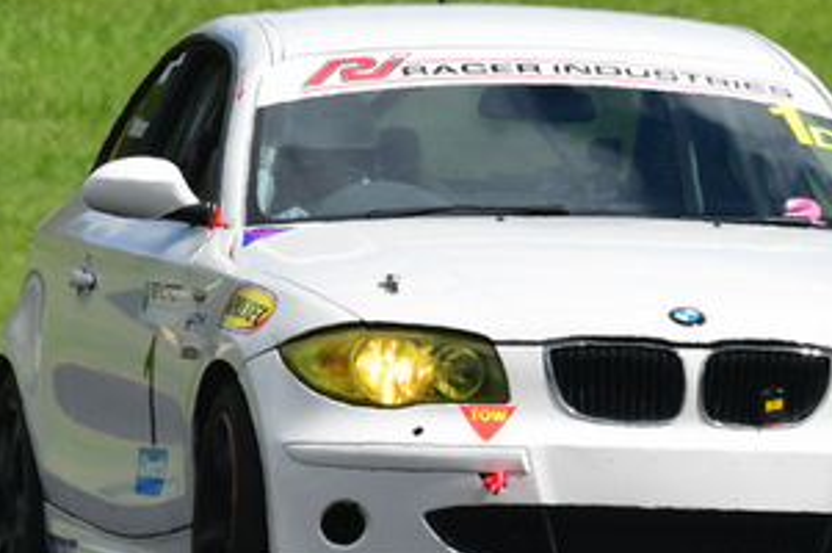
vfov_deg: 0.9
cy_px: 149
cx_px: 525
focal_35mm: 1518
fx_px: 35044
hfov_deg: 1.4
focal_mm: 380
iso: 400
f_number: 11
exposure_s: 1/640
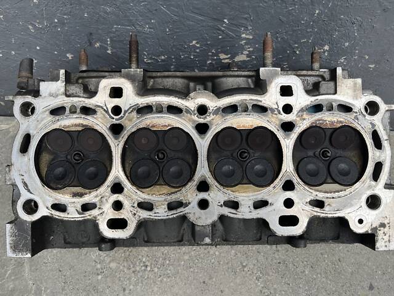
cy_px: 148
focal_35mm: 26
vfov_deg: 53.1
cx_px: 197
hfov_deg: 67.3
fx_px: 296
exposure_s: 1/487
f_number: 1.6
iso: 50
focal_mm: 5.1
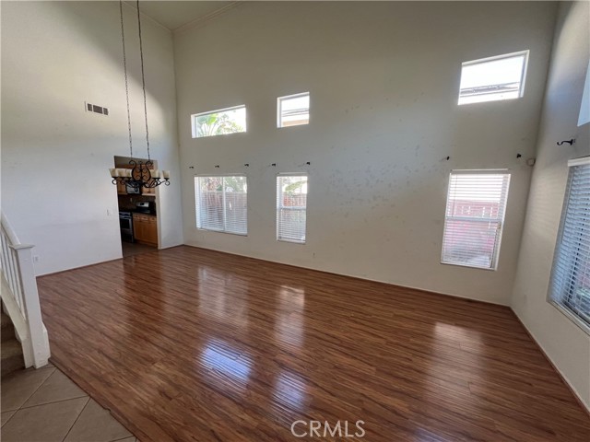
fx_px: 222
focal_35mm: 13
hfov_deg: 106.2
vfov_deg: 89.9
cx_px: 295
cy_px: 221
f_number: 1.8
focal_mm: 1.57
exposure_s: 1/99
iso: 100
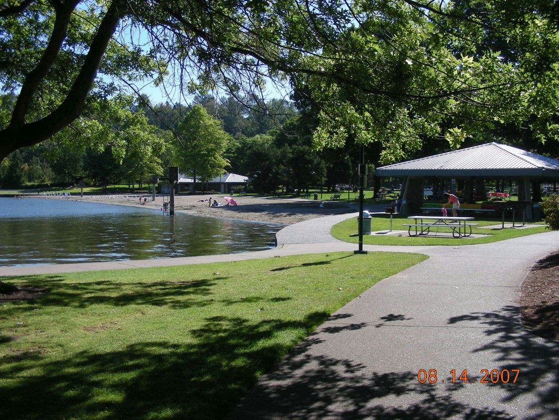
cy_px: 210
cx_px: 280
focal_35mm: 38
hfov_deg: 49.0
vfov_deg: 37.7
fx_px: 614
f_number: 3.5
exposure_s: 1/407
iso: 50
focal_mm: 6.3
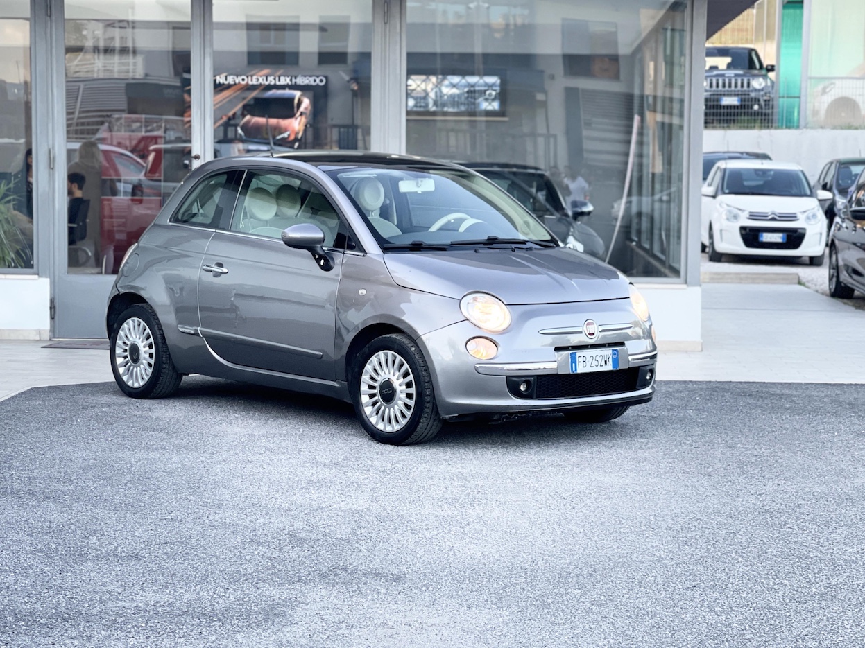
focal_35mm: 64
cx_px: 432
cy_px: 324
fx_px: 1599
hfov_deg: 30.3
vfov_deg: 22.9
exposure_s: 1/121
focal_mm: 7.5
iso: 80
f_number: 2.2
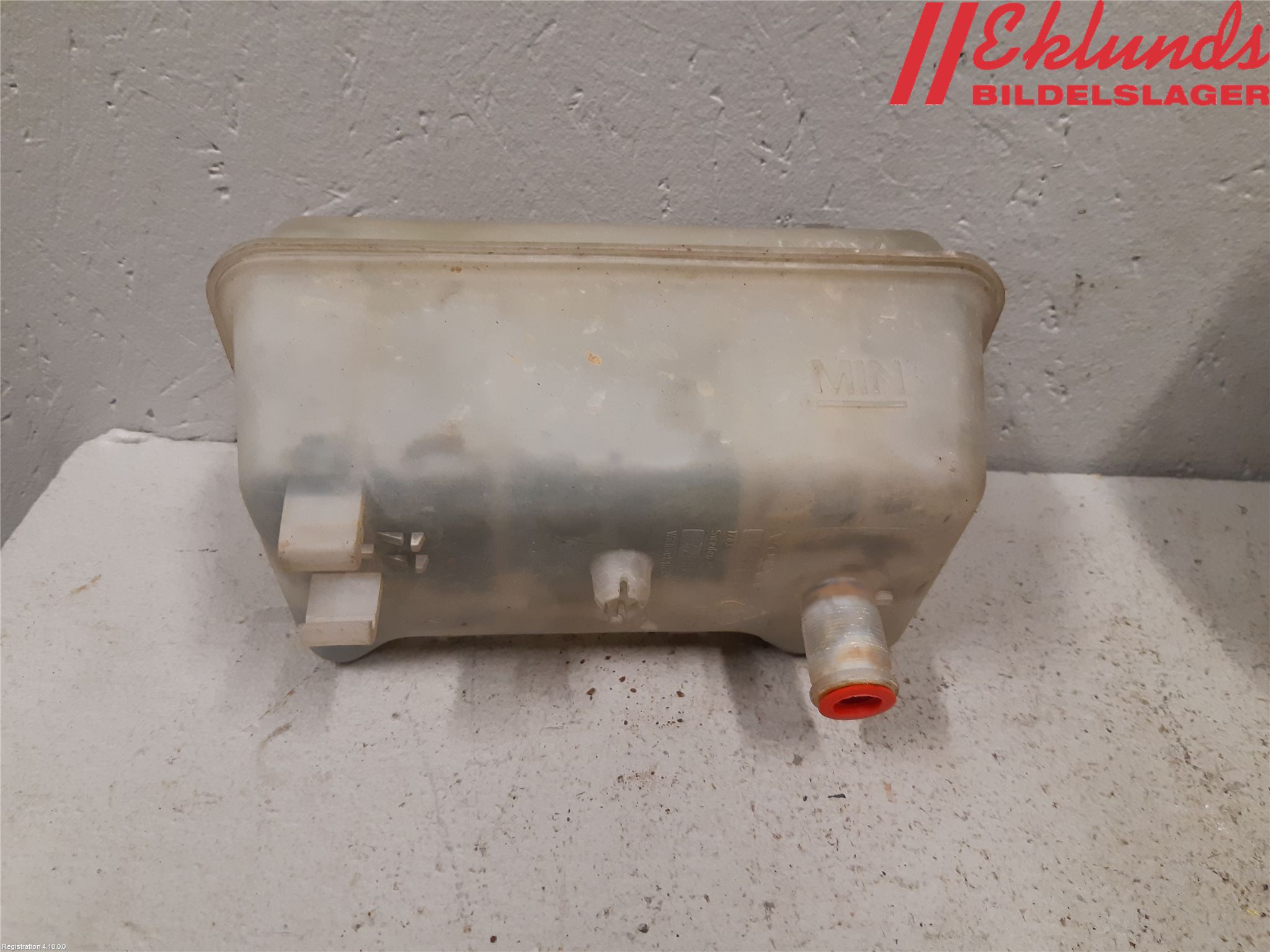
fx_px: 954
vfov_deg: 53.1
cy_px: 476
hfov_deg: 67.3
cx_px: 635
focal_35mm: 26
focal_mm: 3.93
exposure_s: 1/50
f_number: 1.7
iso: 160
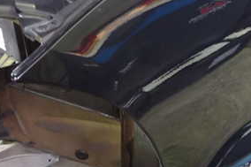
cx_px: 170
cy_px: 72
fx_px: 460
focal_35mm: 66
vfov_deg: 20.6
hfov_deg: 30.3
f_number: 2.3
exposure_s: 1/15
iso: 800
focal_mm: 5.4
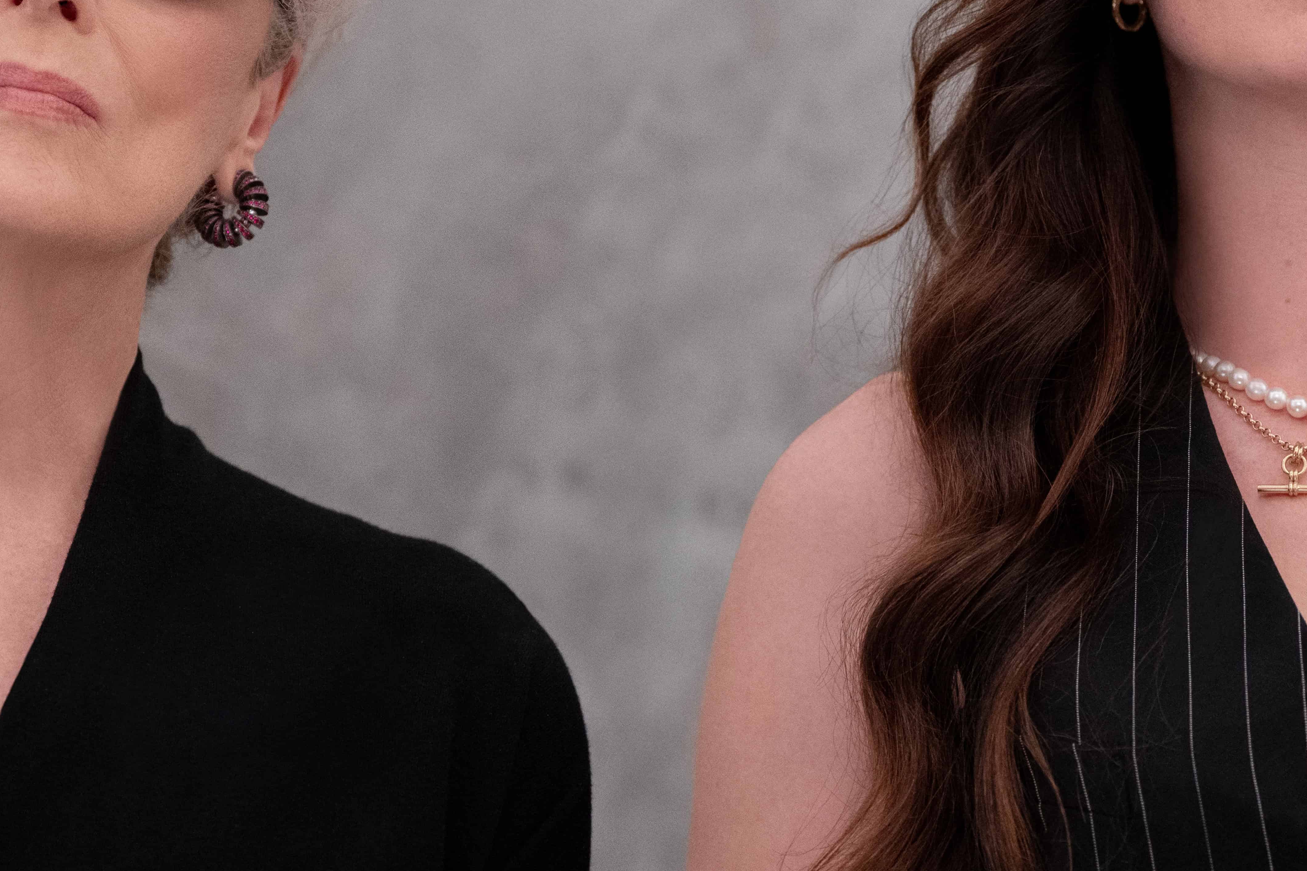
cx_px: 578
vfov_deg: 6.9
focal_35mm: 199
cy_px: 268
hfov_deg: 10.3
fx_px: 7225
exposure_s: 1/320
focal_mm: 98
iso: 2500
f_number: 2.8
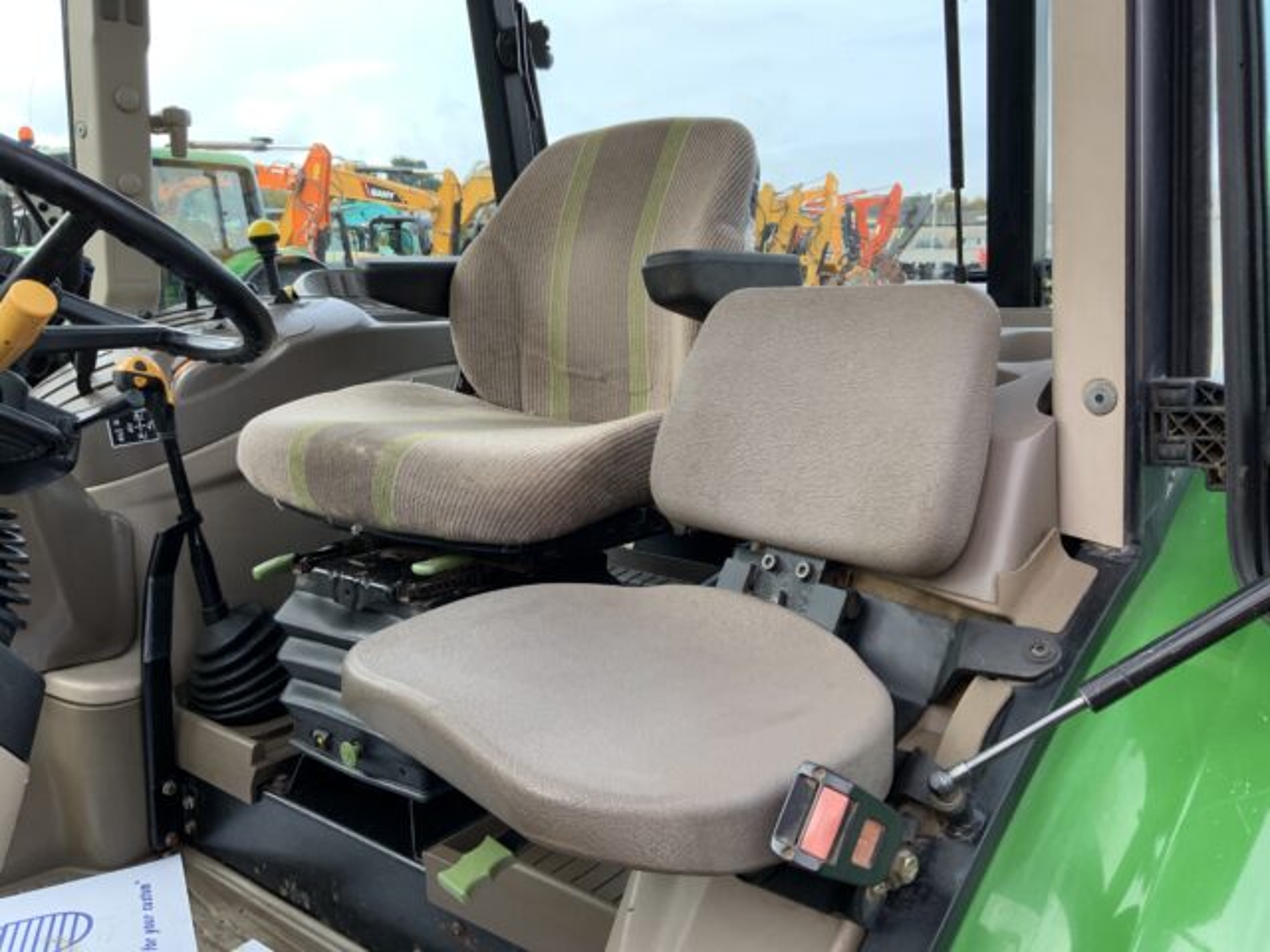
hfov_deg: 61.7
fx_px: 1064
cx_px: 635
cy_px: 476
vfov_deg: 48.2
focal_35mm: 29
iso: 16
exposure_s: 1/133
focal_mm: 3
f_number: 1.8
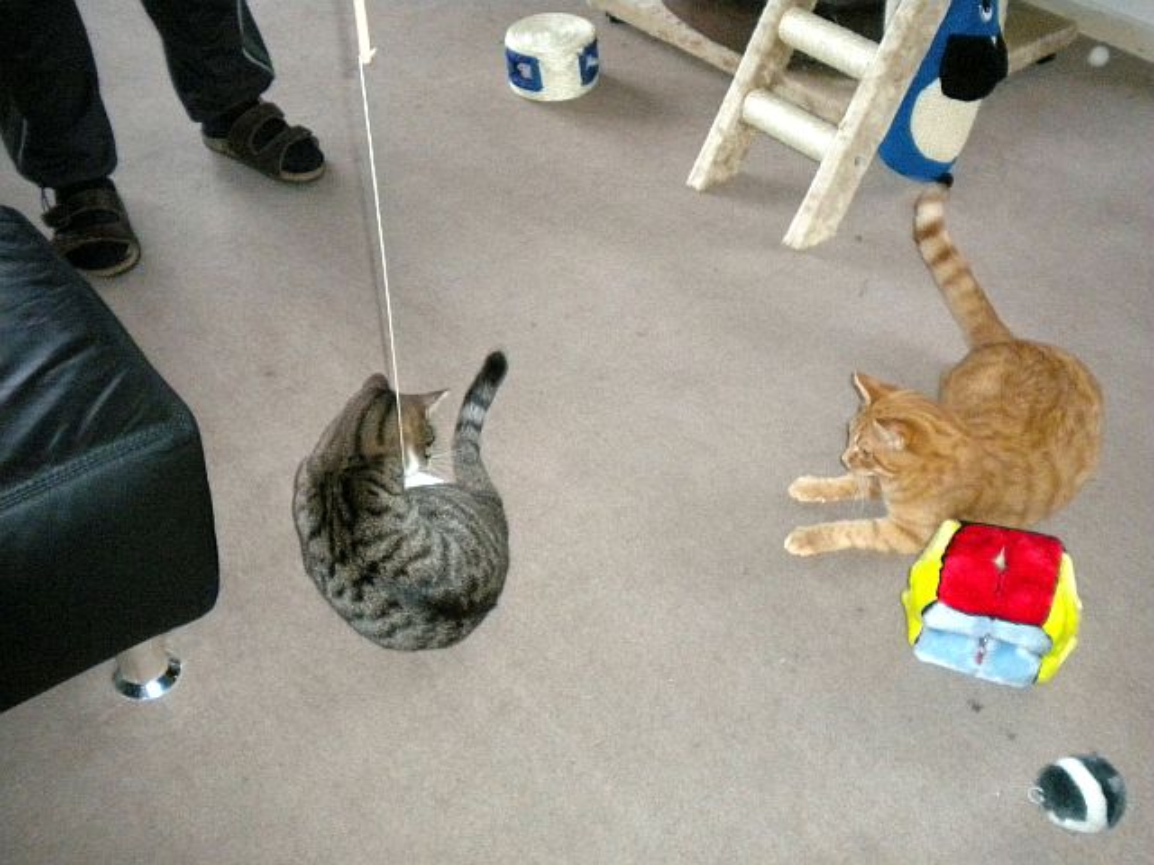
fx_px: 1367
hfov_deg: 45.8
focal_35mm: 41
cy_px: 432
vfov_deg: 35.1
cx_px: 577
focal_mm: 7.4
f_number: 3.5
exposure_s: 1/30
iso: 800
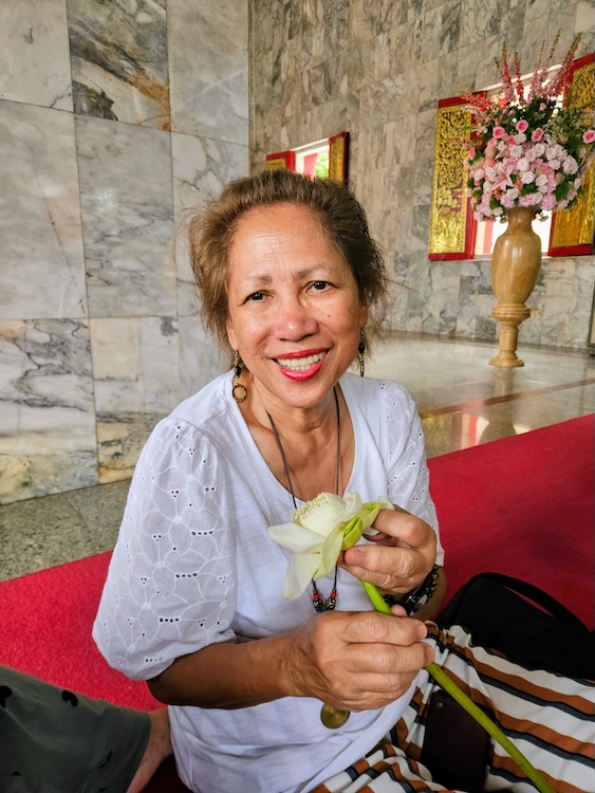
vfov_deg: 73.9
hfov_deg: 58.9
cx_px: 298
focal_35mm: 23
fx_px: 527
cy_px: 396
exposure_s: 1/100
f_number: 1.8
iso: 125
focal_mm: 5.4
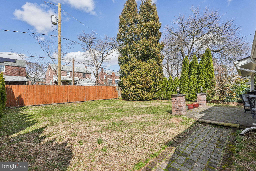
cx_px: 128
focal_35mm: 16
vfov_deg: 73.7
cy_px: 86
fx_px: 114
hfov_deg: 96.7
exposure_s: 1/250
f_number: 8
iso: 100
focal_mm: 16
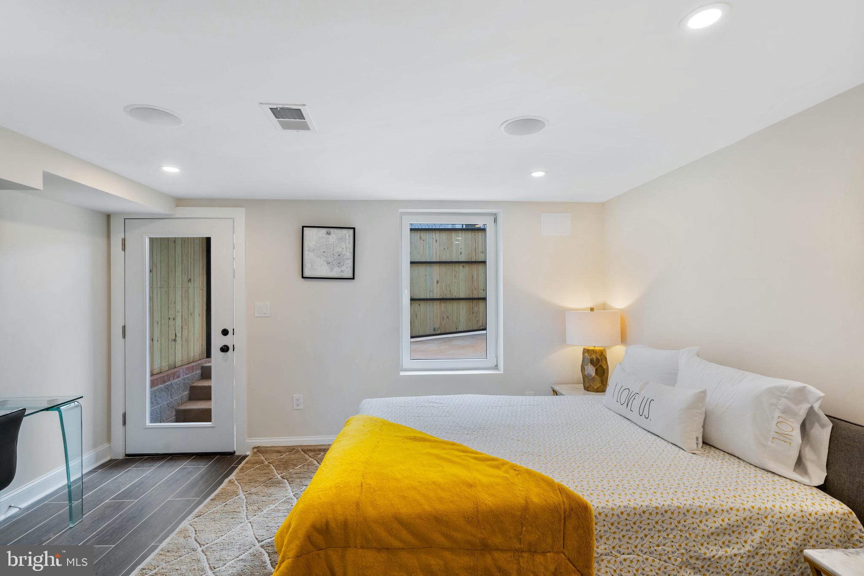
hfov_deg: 96.7
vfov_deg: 73.7
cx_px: 432
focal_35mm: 16
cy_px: 288
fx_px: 384
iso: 320
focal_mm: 16
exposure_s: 1/15
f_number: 8
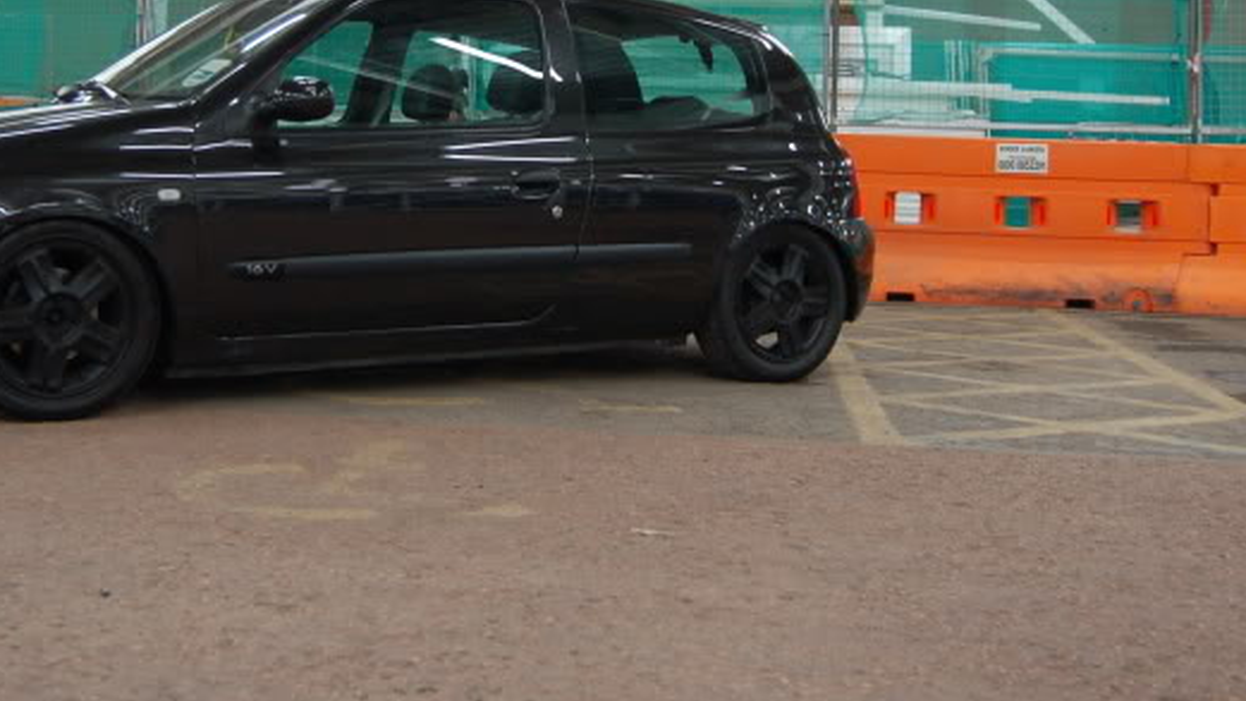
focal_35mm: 53
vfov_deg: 22.2
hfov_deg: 39.1
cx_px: 520
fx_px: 1751
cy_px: 114
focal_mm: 22
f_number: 3.8
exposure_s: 1/30
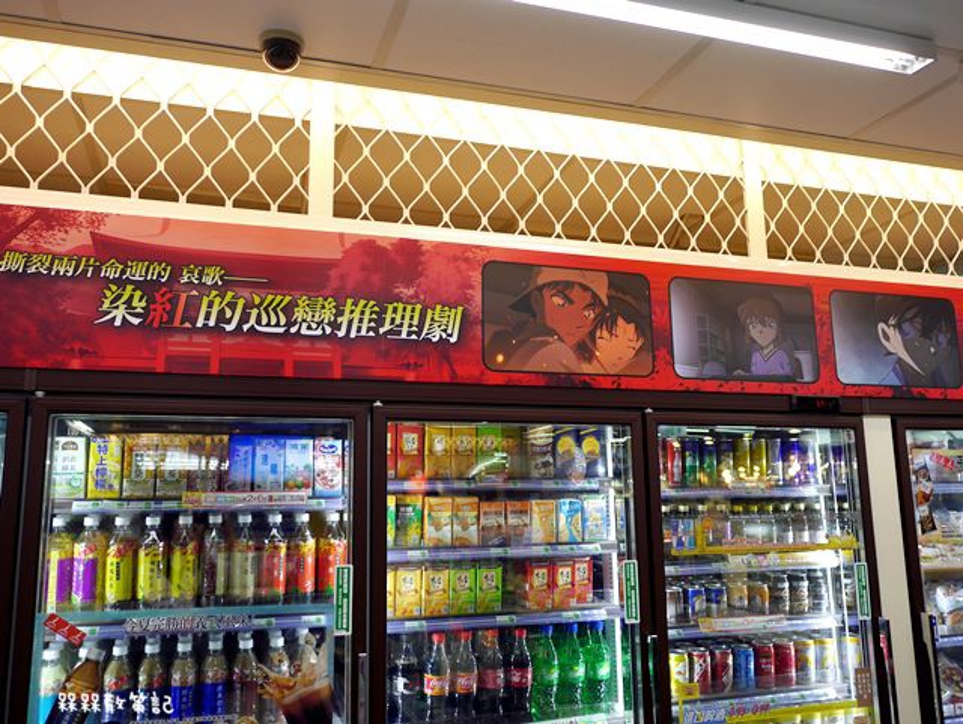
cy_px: 362
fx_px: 835
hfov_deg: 59.9
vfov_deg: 46.9
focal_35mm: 30
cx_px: 482
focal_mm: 15
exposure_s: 1/160
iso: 160
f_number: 2.2
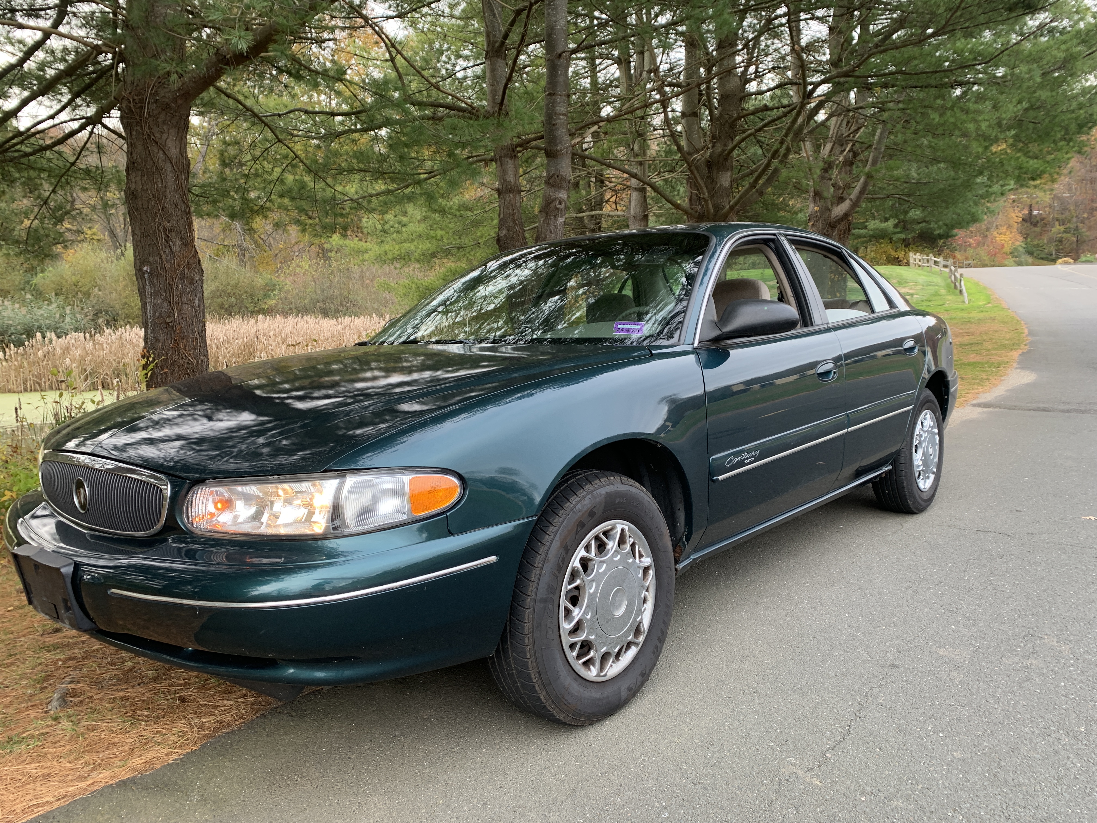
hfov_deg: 67.3
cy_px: 412
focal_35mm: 26
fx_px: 824
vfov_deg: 53.1
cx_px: 548
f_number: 1.8
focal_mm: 4.25
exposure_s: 1/122
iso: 40
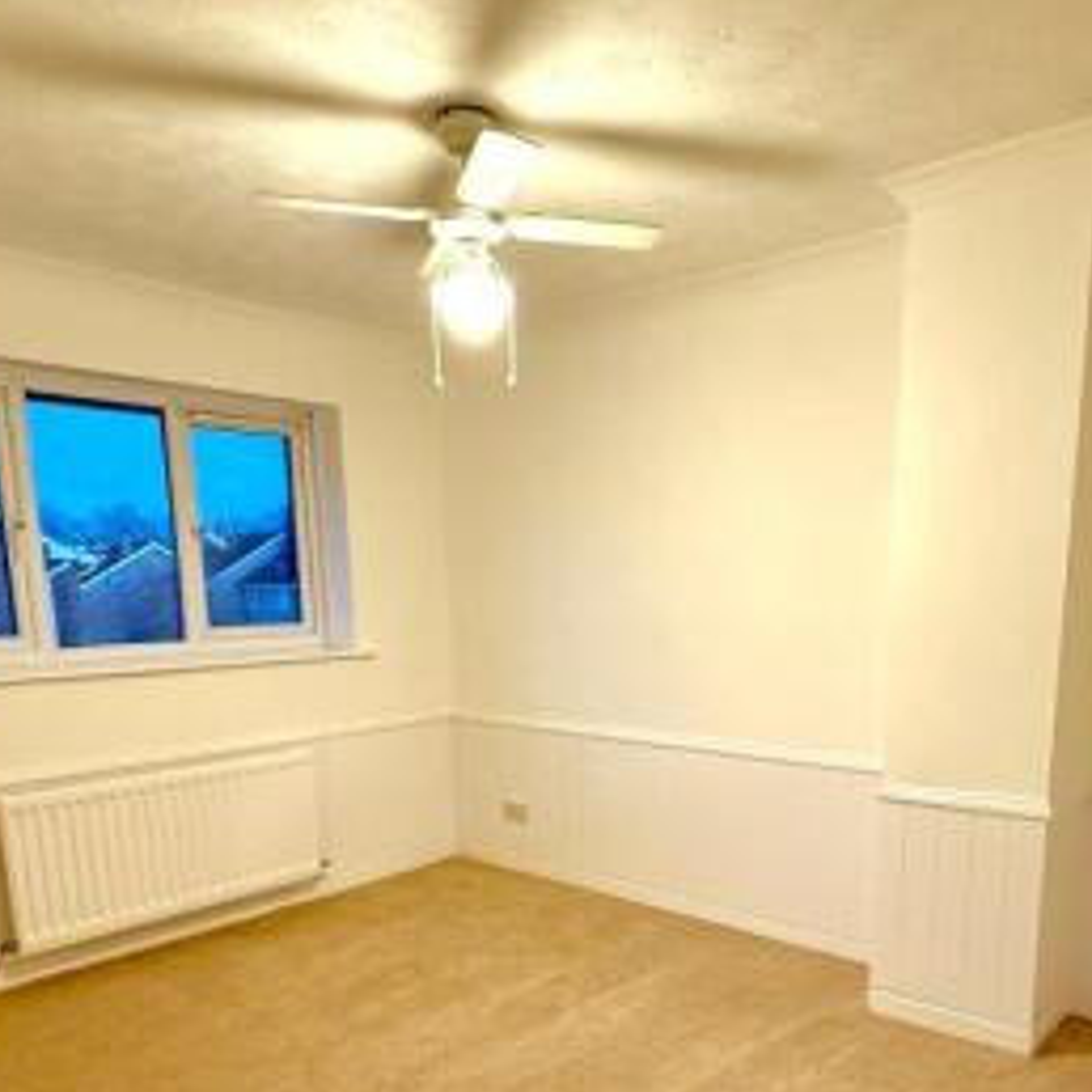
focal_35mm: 28
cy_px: 781
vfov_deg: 55.3
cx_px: 633
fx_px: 999
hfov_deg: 57.0
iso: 400
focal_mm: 2.22
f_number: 2.2
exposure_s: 1/60
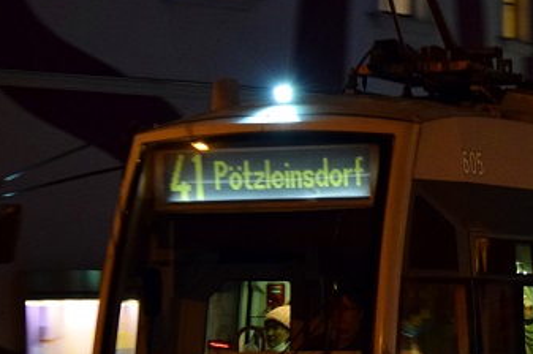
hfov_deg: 10.2
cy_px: 205
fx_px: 2965
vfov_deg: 6.8
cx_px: 577
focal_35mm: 200
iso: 1600
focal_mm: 45
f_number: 4.8
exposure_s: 1/30
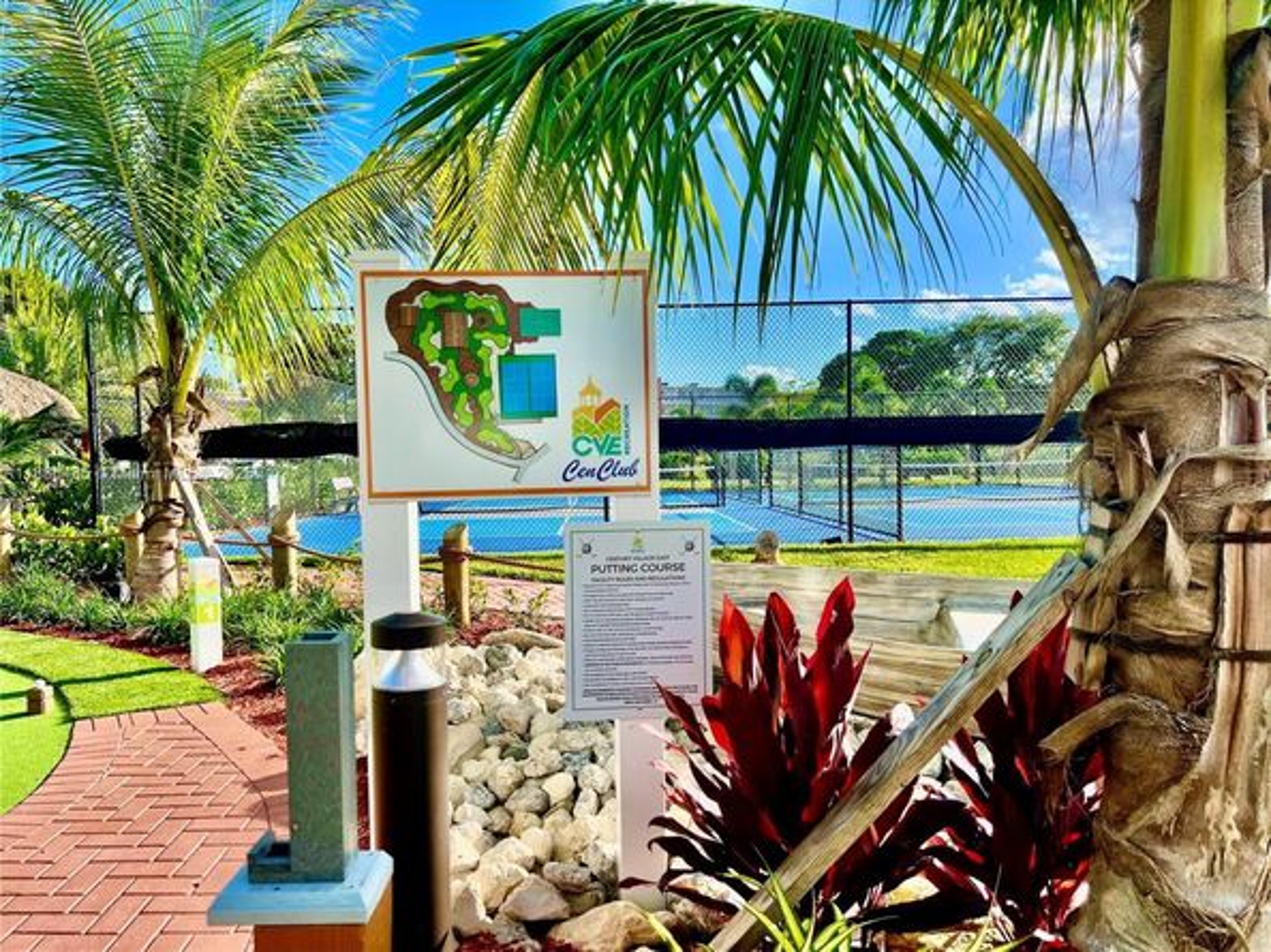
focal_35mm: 26
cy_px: 476
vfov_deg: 53.0
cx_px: 636
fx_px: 954
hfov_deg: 67.3
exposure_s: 1/2252
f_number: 1.5
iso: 50
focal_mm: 5.7
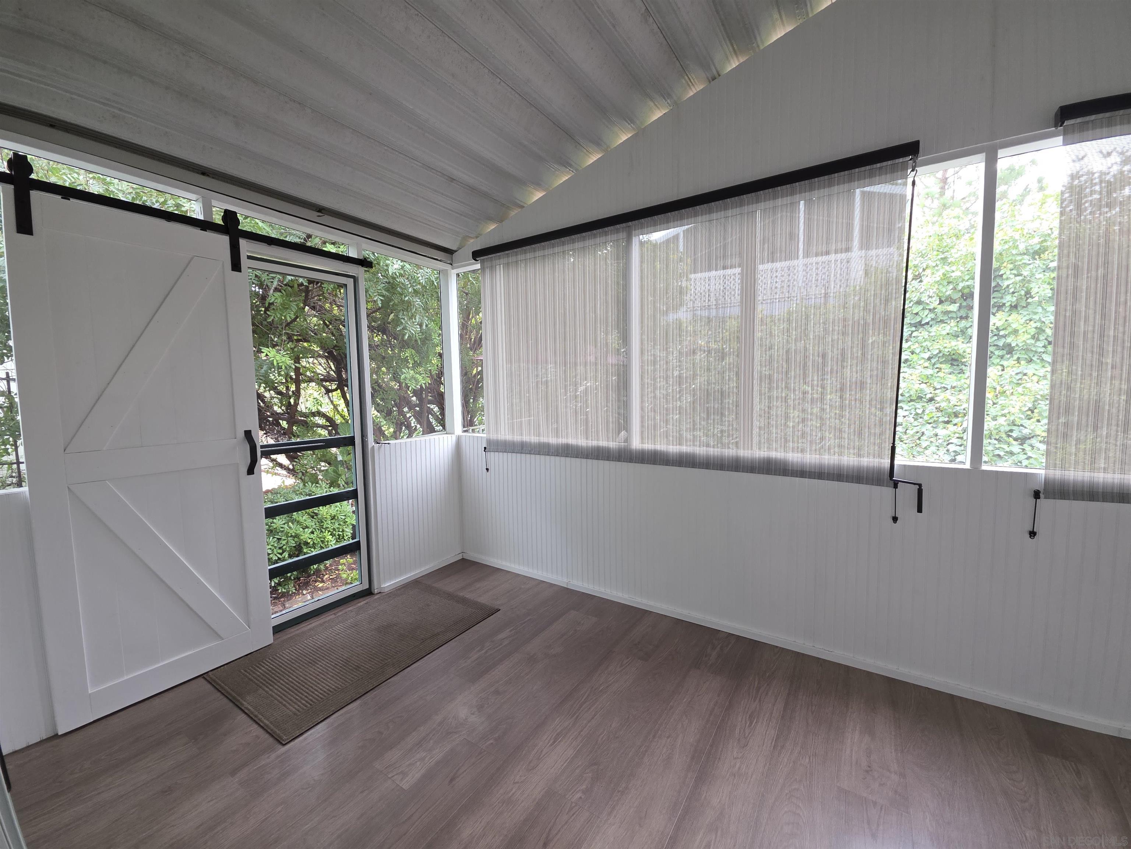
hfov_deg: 106.2
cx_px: 566
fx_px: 425
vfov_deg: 89.9
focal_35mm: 13
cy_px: 424
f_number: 1.9
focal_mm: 2.2
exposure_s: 1/120
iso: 125
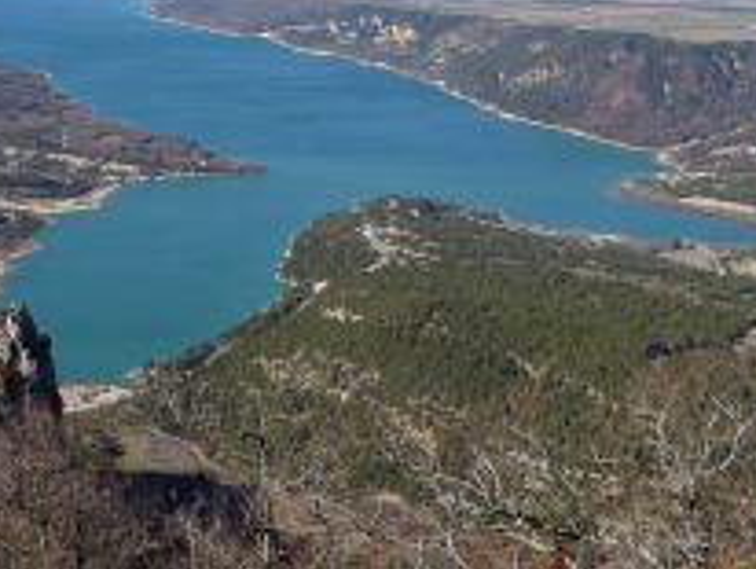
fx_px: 1443
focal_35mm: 66
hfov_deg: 28.9
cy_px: 37
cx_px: 180
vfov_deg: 21.7
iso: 80
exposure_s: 1/800
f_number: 3.6
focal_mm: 5.8
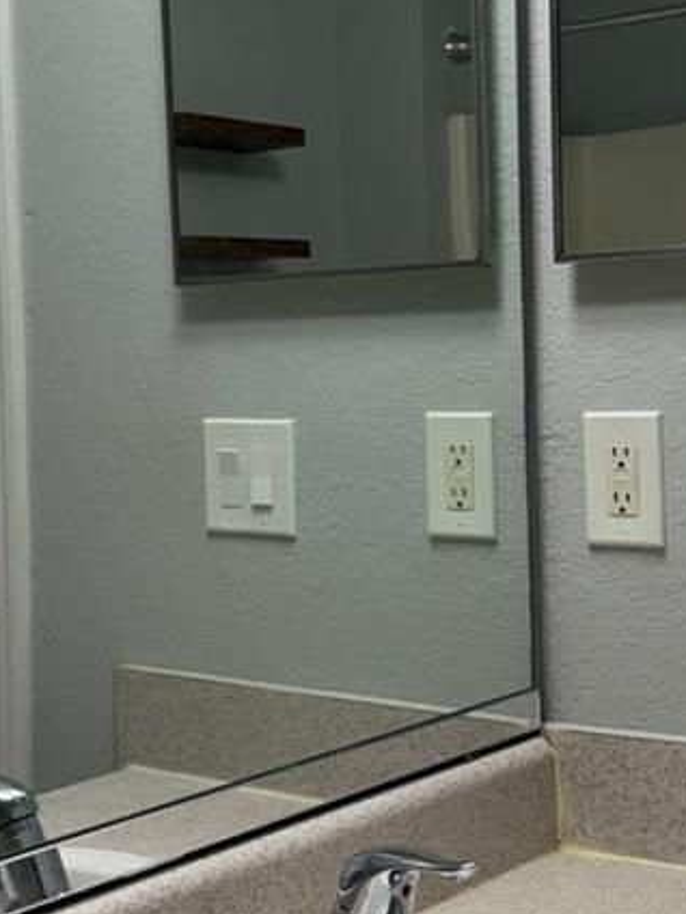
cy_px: 423
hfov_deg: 21.6
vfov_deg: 28.6
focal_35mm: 68
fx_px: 1797
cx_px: 341
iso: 160
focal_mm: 6.76
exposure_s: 1/120
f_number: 1.78
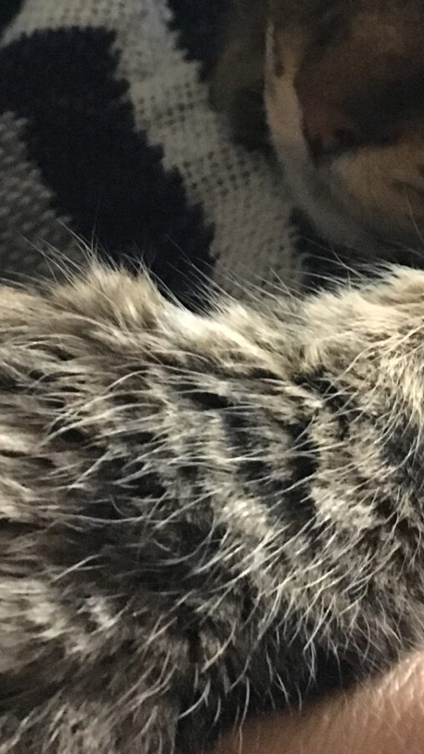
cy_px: 116
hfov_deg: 13.6
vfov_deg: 23.5
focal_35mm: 89
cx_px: 207
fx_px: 1780
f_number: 2.2
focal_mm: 4.15
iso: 320
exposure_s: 1/15
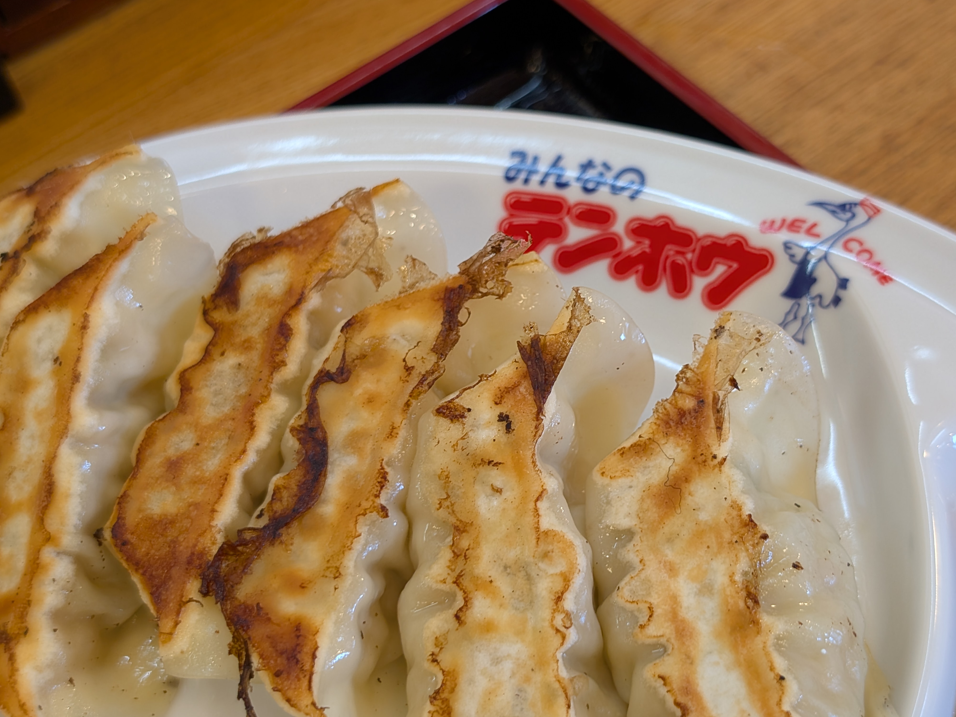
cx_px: 474
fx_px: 1381
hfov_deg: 38.2
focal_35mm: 50
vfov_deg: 29.1
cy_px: 360
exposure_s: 1/40
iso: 32
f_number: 1.68
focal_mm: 6.9
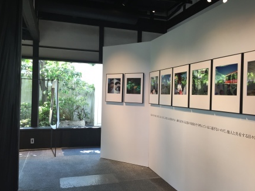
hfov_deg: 60.0
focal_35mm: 30
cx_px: 124
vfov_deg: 46.8
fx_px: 221
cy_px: 98
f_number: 2.2
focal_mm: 4.15
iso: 50
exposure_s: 1/30
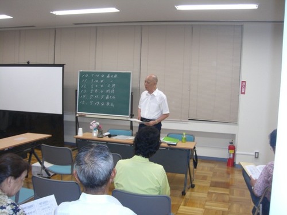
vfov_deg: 37.7
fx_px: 315
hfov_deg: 49.0
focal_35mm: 38
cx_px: 144
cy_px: 108
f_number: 2.7
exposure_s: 1/60
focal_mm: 6.2
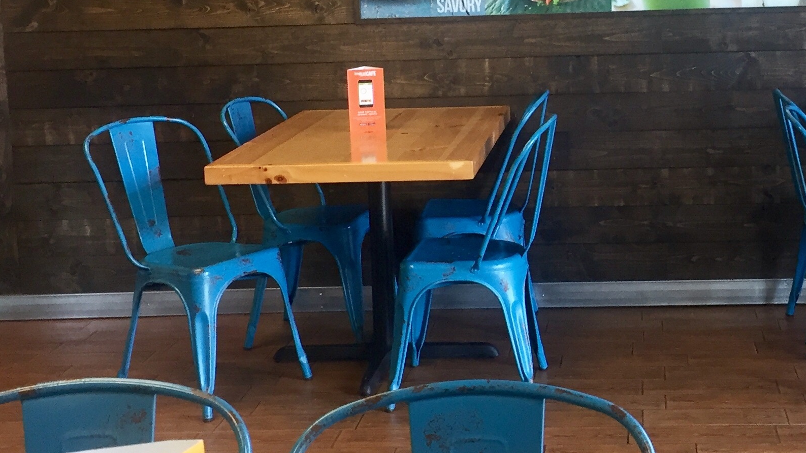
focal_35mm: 65
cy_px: 104
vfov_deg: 18.4
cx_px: 567
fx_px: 1389
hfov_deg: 32.0
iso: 80
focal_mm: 4.15
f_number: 2.2
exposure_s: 1/30
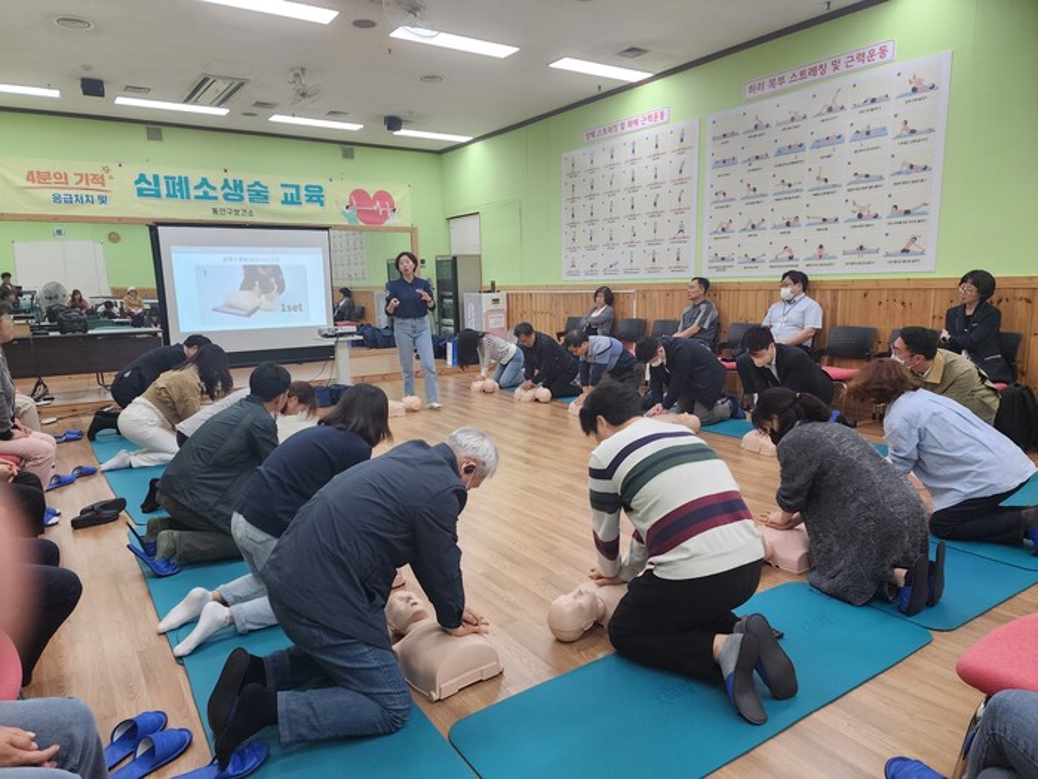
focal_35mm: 23
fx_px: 690
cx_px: 519
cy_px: 390
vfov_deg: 58.9
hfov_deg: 73.9
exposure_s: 1/120
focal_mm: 6.4
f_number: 1.8
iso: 160
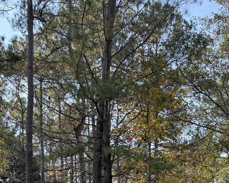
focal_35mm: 62
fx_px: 420
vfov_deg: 21.1
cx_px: 181
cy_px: 267
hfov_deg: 29.8
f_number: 1.78
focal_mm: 6.76
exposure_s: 1/580
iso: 100
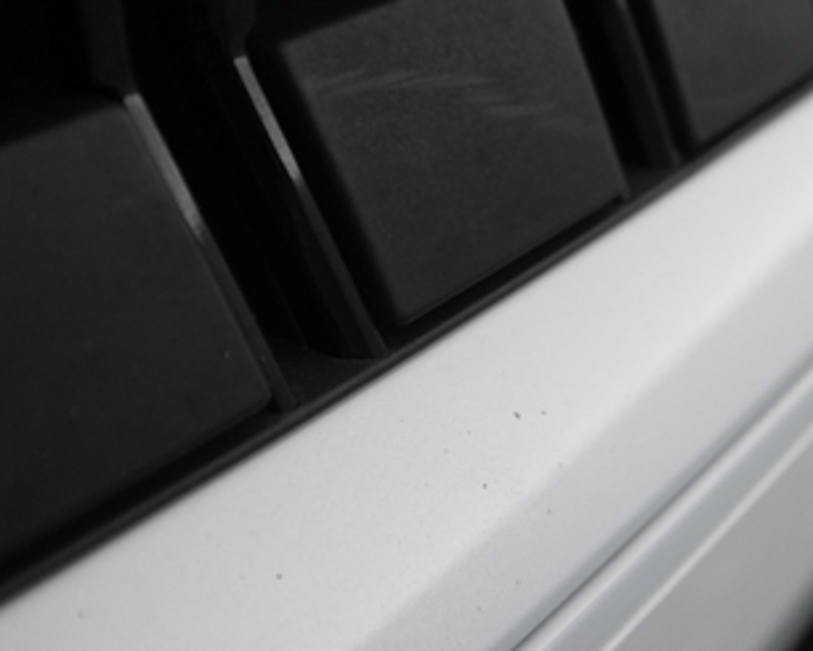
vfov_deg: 27.6
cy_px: 311
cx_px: 693
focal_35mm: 55
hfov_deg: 32.8
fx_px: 1324
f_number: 4.5
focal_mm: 28
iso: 2000
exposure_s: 1/100
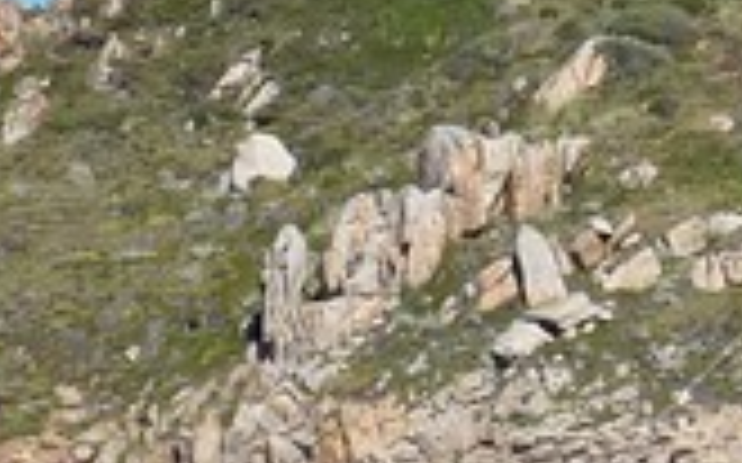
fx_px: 7864
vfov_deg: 3.4
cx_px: 1309
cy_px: -234
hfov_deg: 5.3
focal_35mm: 389
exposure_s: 1/500
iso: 80
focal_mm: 9.7
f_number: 5.6
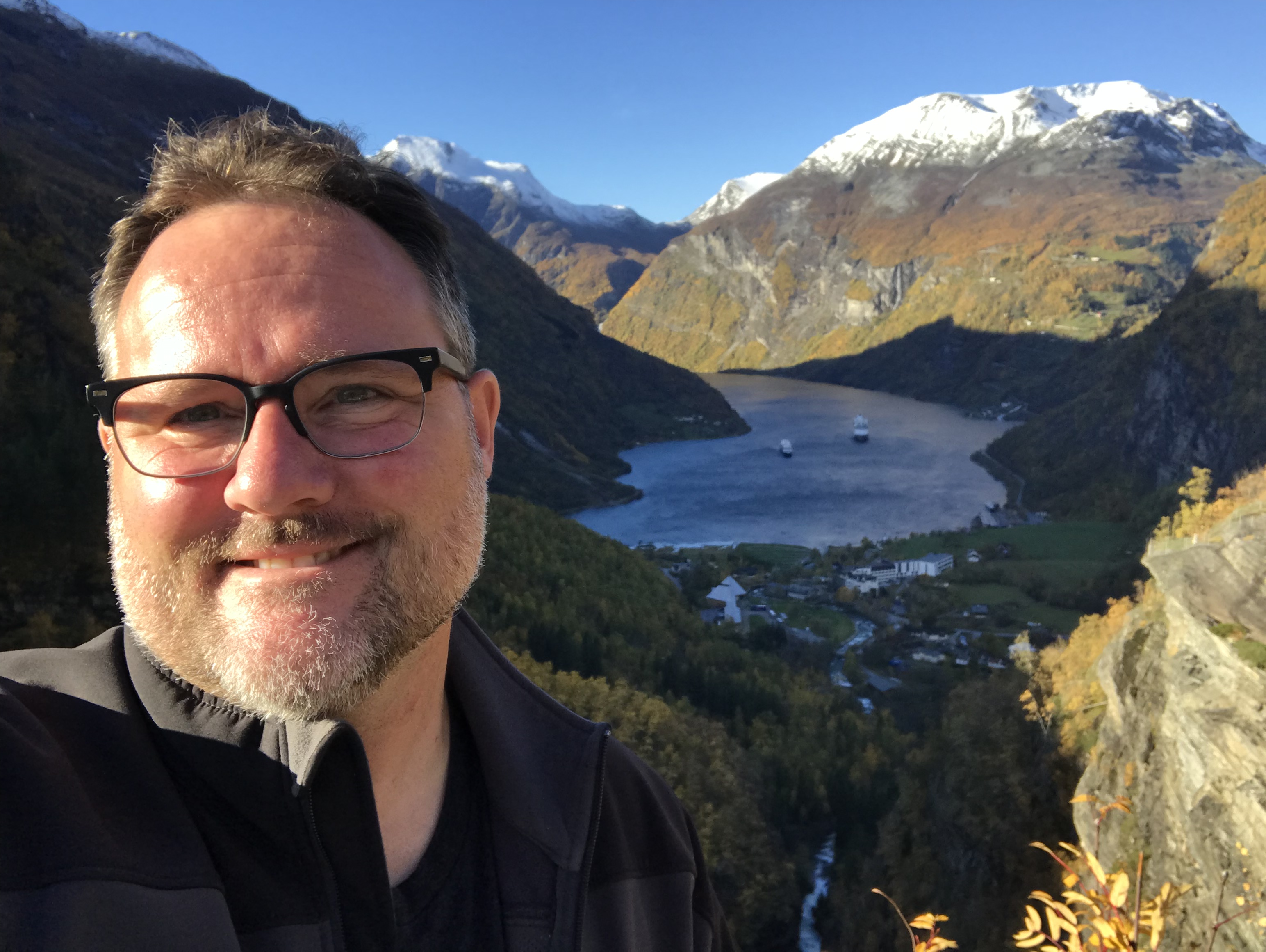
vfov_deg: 44.2
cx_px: 633
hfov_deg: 56.8
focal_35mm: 32
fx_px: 1171
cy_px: 476
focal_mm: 2.87
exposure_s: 1/689
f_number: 2.2
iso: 25
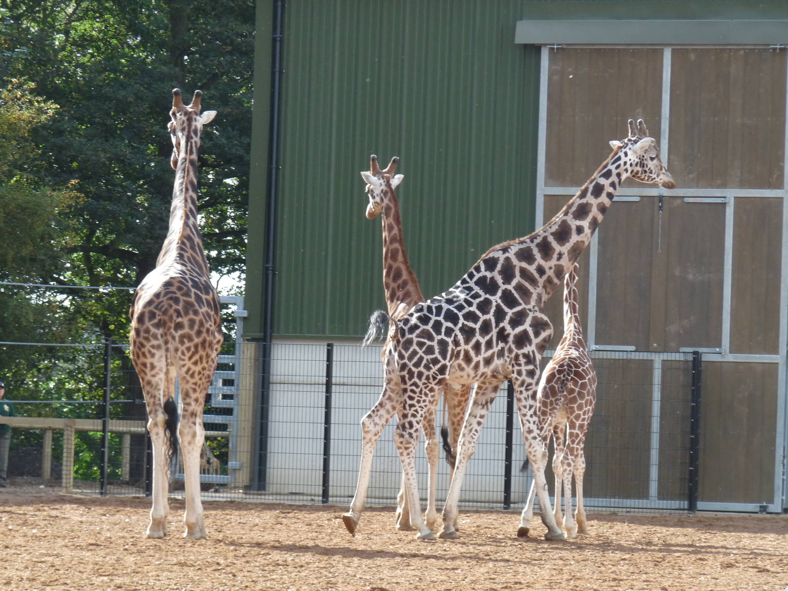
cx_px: 394
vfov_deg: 6.4
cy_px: 296
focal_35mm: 232
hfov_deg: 8.5
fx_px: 5281
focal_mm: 41.2
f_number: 4
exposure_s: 1/400
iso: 200
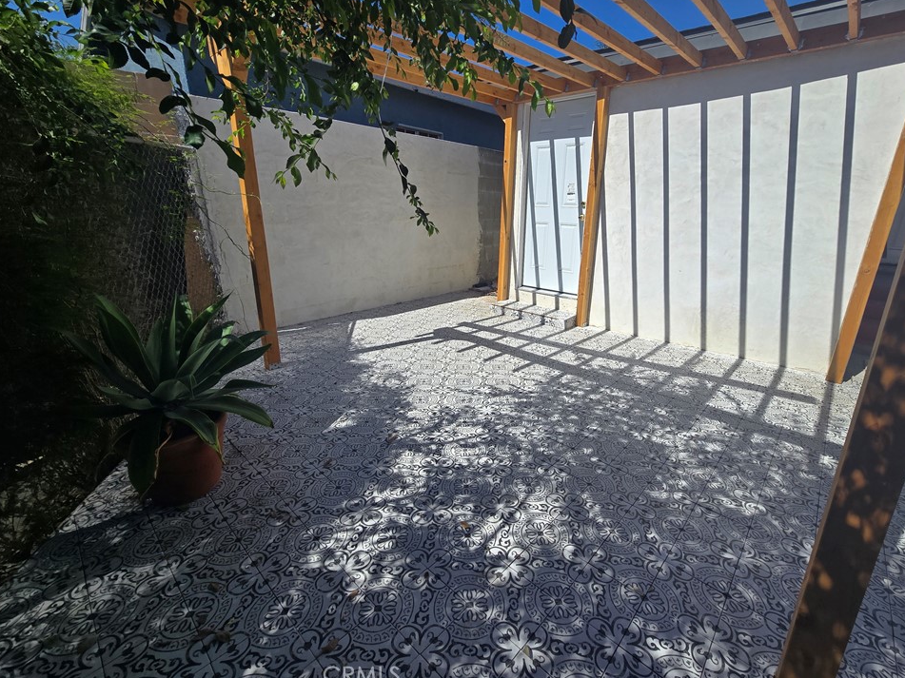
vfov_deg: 85.6
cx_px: 474
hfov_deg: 102.0
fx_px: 366
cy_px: 323
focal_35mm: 14
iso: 50
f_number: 2.2
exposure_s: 1/3399
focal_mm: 2.2
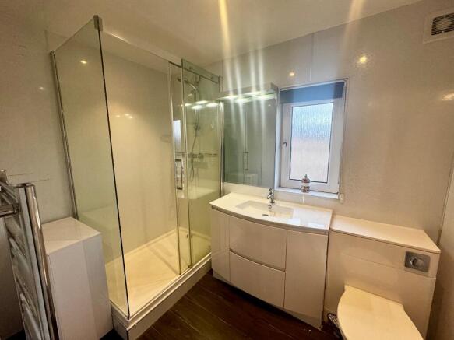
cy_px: 170
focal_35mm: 14
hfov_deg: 102.1
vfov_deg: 85.7
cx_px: 227
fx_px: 184
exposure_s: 1/105
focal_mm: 2.22
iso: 250
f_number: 2.2
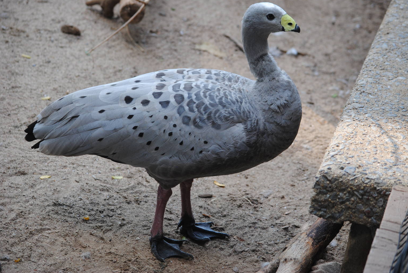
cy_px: 131
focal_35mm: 154
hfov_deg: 13.3
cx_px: 208
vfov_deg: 8.9
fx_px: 1747
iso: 250
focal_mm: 98
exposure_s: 1/125
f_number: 4.5
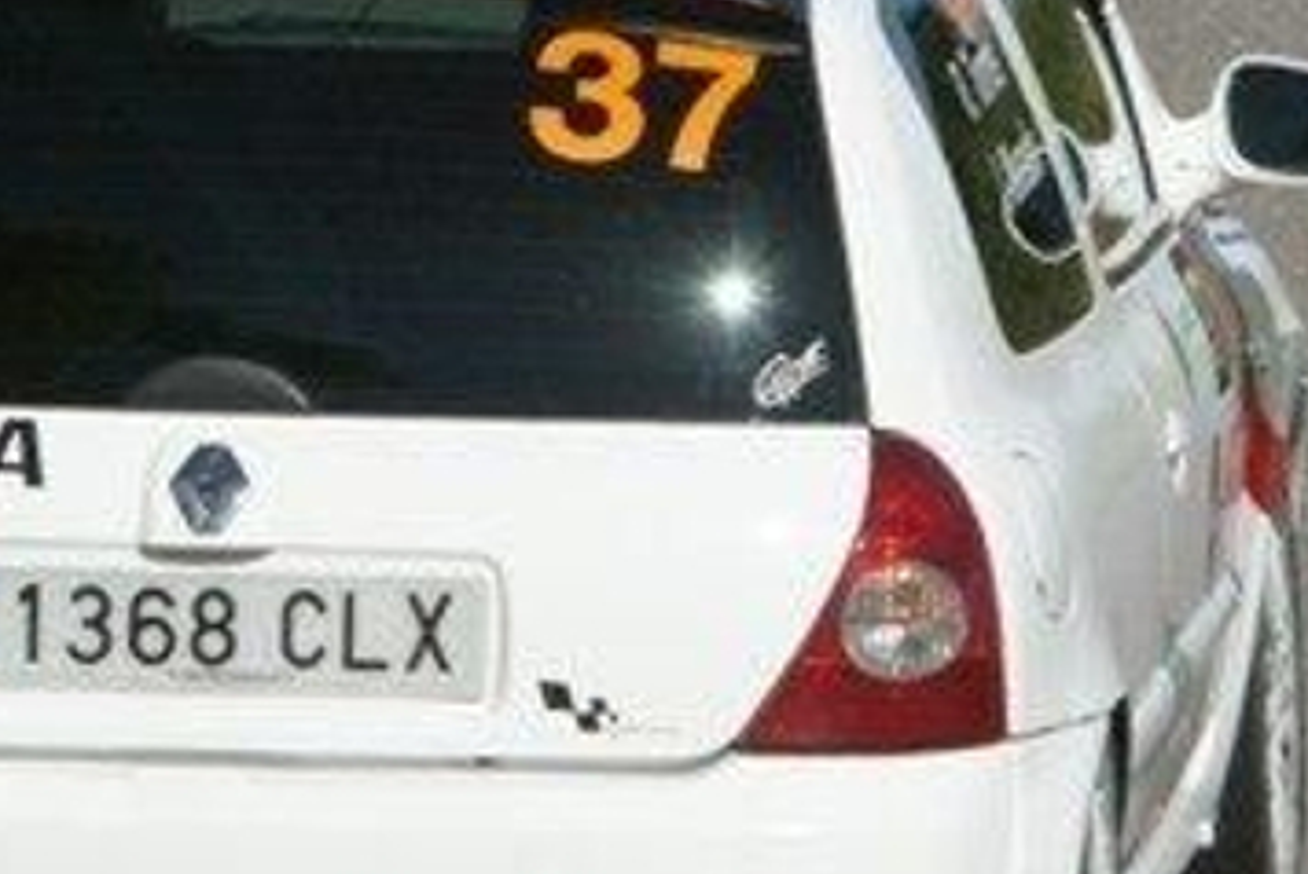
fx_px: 65342
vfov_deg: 0.8
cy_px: 83
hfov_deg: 1.1
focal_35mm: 1797
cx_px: 514
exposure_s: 1/1600
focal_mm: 400
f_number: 13
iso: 800
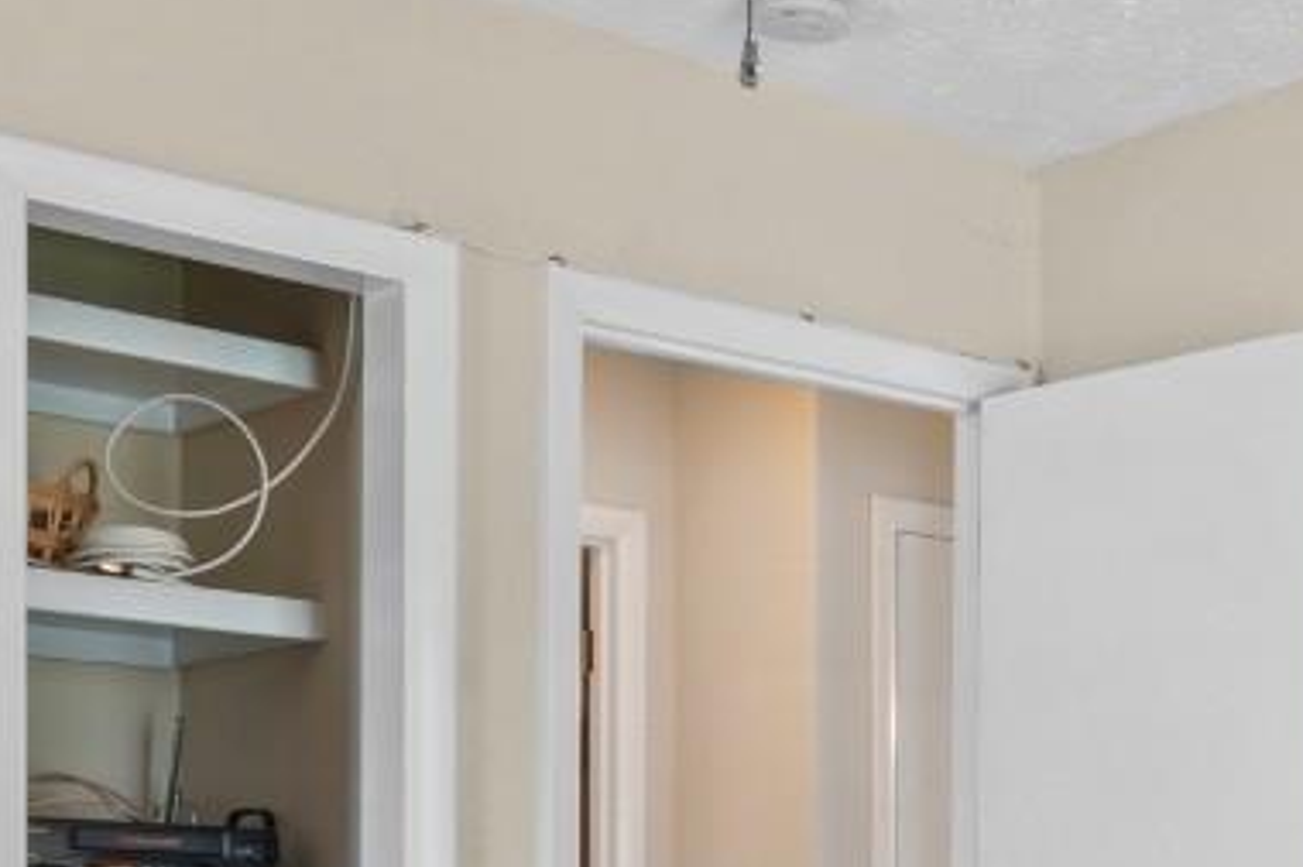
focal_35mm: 64
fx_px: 2315
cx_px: 1324
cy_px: 946
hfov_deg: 29.2
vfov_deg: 20.3
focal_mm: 10
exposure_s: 1.3
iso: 100
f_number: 4.5
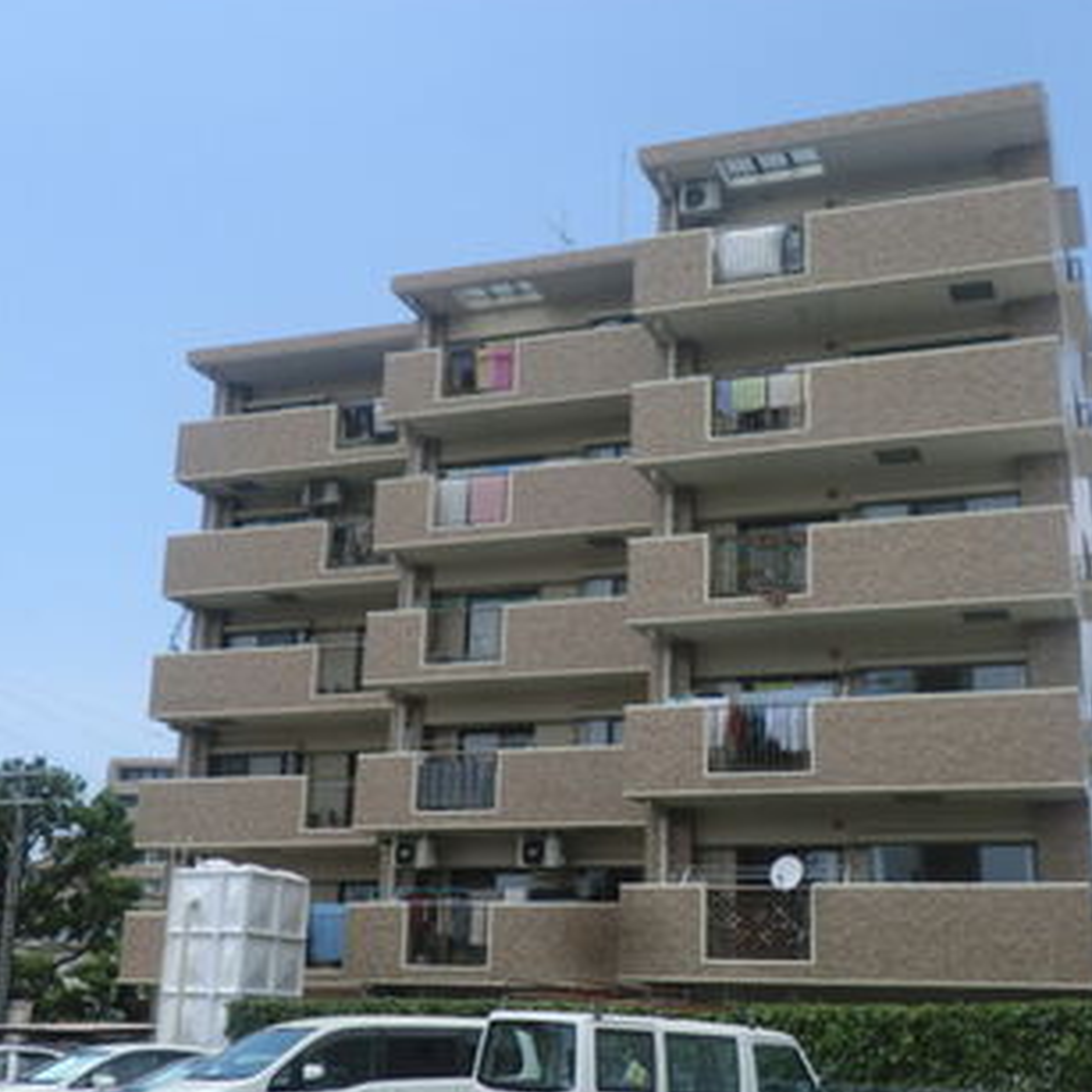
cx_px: 573
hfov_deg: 36.8
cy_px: 542
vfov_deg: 36.8
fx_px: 1642
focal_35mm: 46
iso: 50
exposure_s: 1/800
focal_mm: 6.9
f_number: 3.9
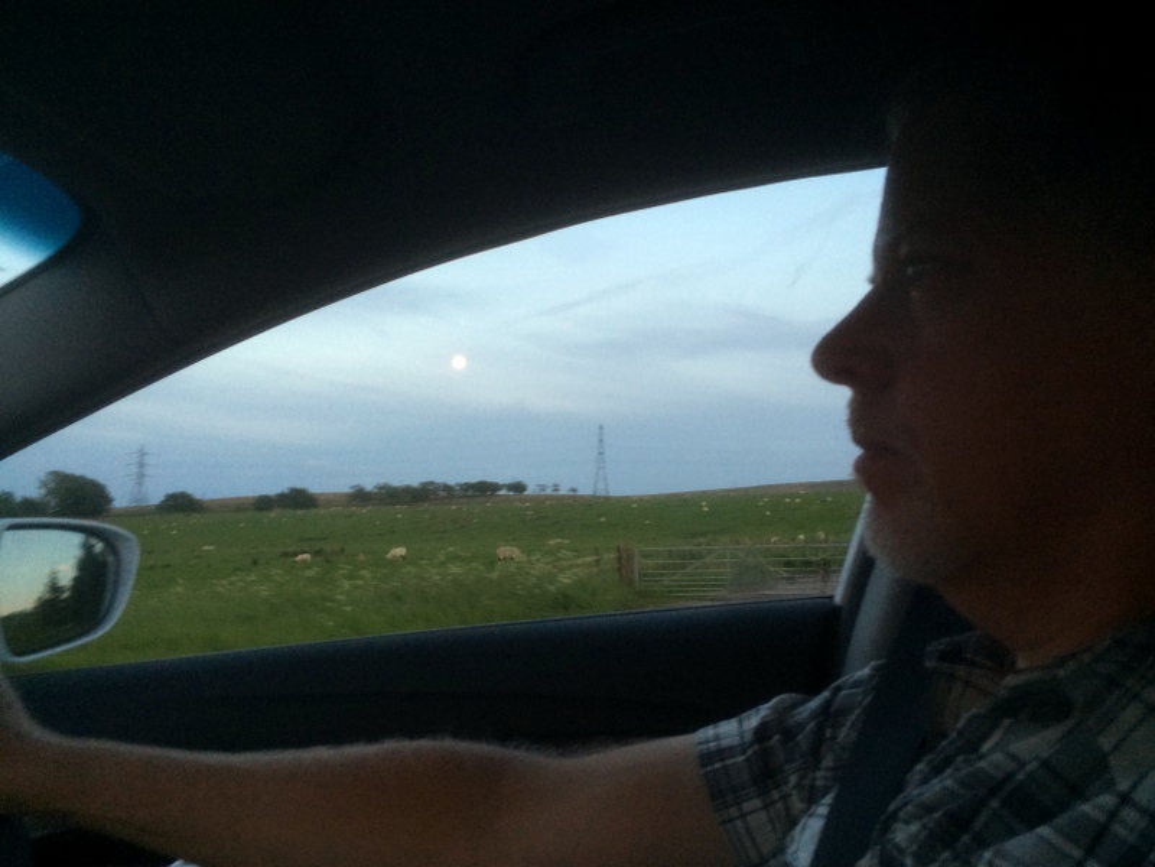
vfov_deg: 46.8
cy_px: 434
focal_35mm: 30
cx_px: 578
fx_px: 1001
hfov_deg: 60.0
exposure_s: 1/30
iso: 50
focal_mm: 4.12
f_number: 2.2
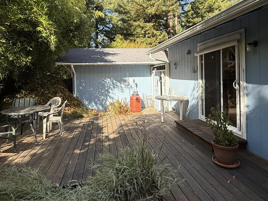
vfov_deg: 58.2
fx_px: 178
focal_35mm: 23
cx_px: 132
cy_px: 76
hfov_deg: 73.9
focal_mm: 2.22
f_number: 2.2
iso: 50
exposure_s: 1/400
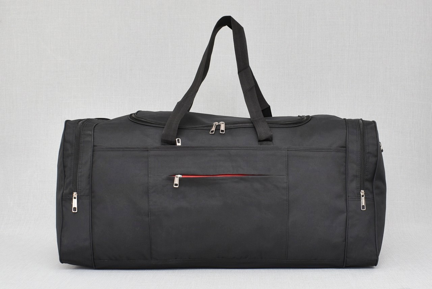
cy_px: 144
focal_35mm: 33
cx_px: 216
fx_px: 396
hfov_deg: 57.2
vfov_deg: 40.0
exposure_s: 1/60
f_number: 5.6
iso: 100
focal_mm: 22
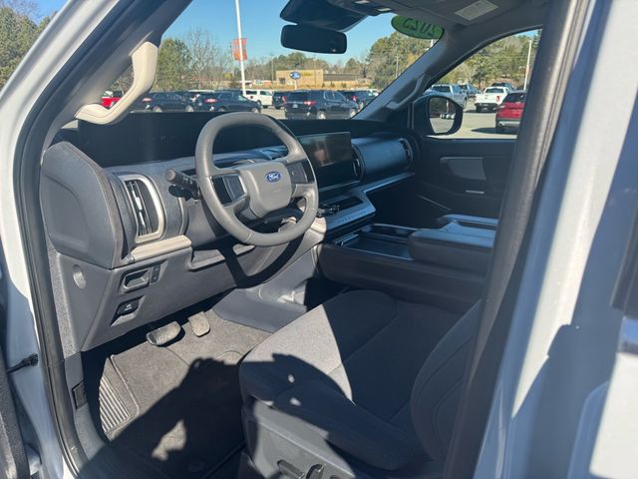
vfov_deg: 56.8
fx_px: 442
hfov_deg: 71.6
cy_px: 240
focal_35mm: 24
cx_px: 319
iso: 80
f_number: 1.78
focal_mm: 6.76
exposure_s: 1/900
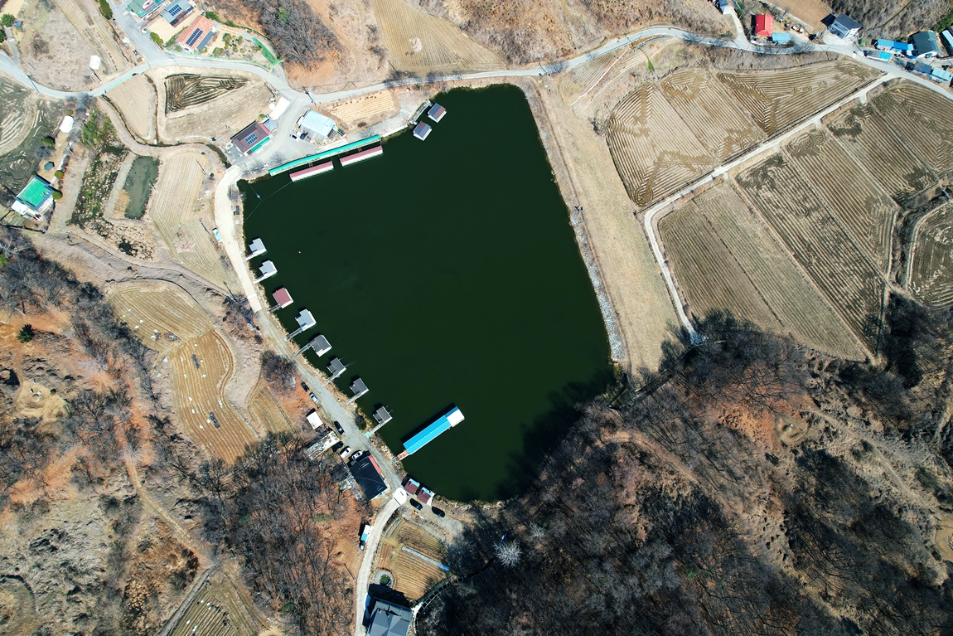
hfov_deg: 78.6
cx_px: 476
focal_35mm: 22
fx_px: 582
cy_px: 318
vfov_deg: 57.2
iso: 100
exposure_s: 1/1000
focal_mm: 8.38
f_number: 2.8
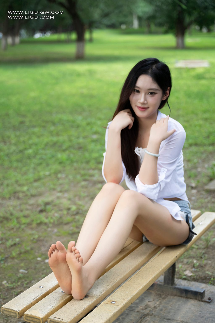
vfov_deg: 34.5
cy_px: 162
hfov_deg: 23.4
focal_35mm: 58
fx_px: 520
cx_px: 108
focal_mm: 58
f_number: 2.8
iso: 400
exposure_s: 1/320
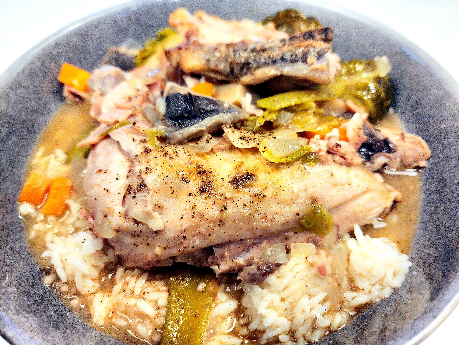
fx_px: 305
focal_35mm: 23
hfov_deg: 73.9
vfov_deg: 58.9
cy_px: 172
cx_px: 230
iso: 319
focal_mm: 6.4
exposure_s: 1/50
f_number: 1.8
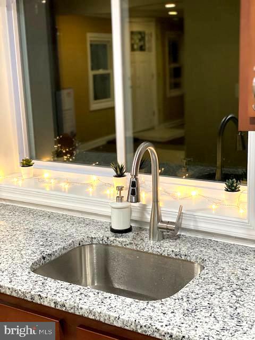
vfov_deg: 36.8
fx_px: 511
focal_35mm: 52
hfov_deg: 28.0
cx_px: 128
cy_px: 170
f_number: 2
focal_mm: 6
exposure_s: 1/60
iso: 160
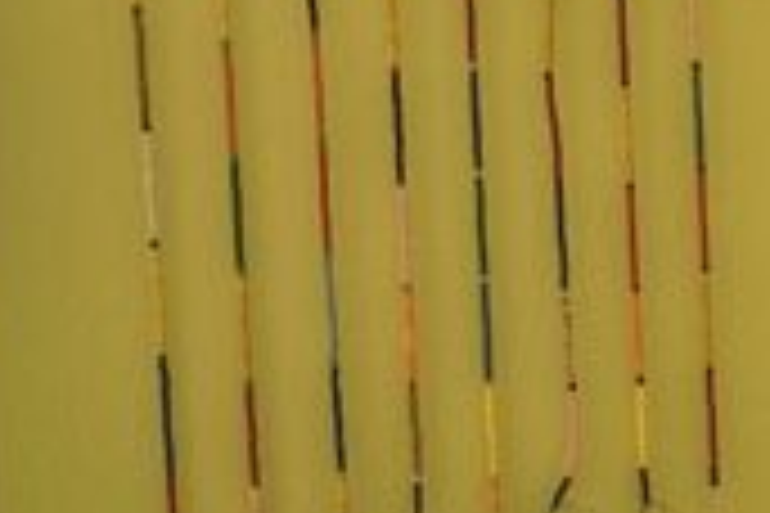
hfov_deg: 11.2
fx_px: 3465
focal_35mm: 162
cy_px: 1017
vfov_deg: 8.1
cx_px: 1680
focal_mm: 4.25
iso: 80
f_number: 1.8
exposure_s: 1/122
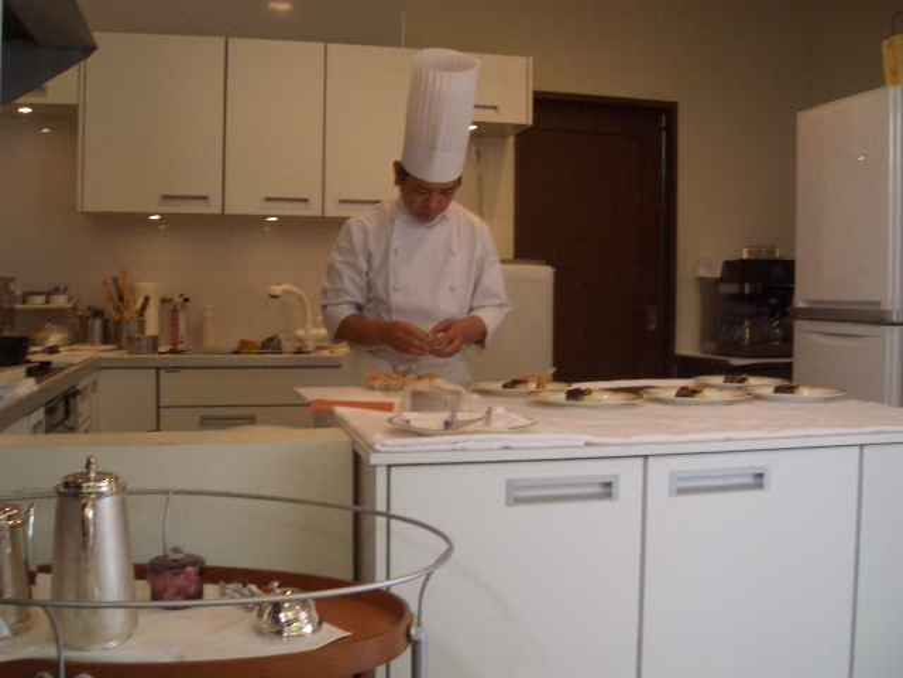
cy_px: 339
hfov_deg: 51.4
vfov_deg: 39.7
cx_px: 452
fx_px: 939
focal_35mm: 36
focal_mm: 4.8
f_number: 4
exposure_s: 1/60
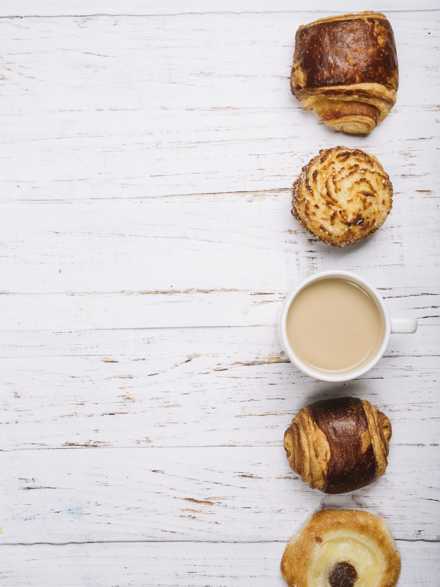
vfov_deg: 25.7
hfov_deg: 19.4
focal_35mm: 76
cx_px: 220
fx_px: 1288
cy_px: 316
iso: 64
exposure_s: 1/160
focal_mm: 70
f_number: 9
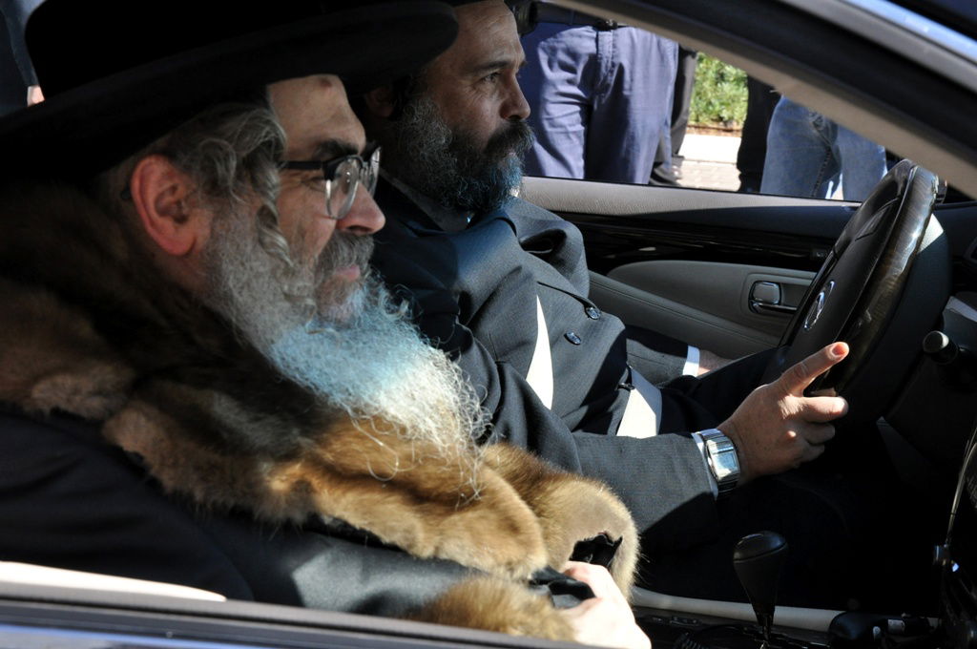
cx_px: 488
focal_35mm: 68
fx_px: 1830
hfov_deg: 29.9
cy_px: 324
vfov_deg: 20.1
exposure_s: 1/500
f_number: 11
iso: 800
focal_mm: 45
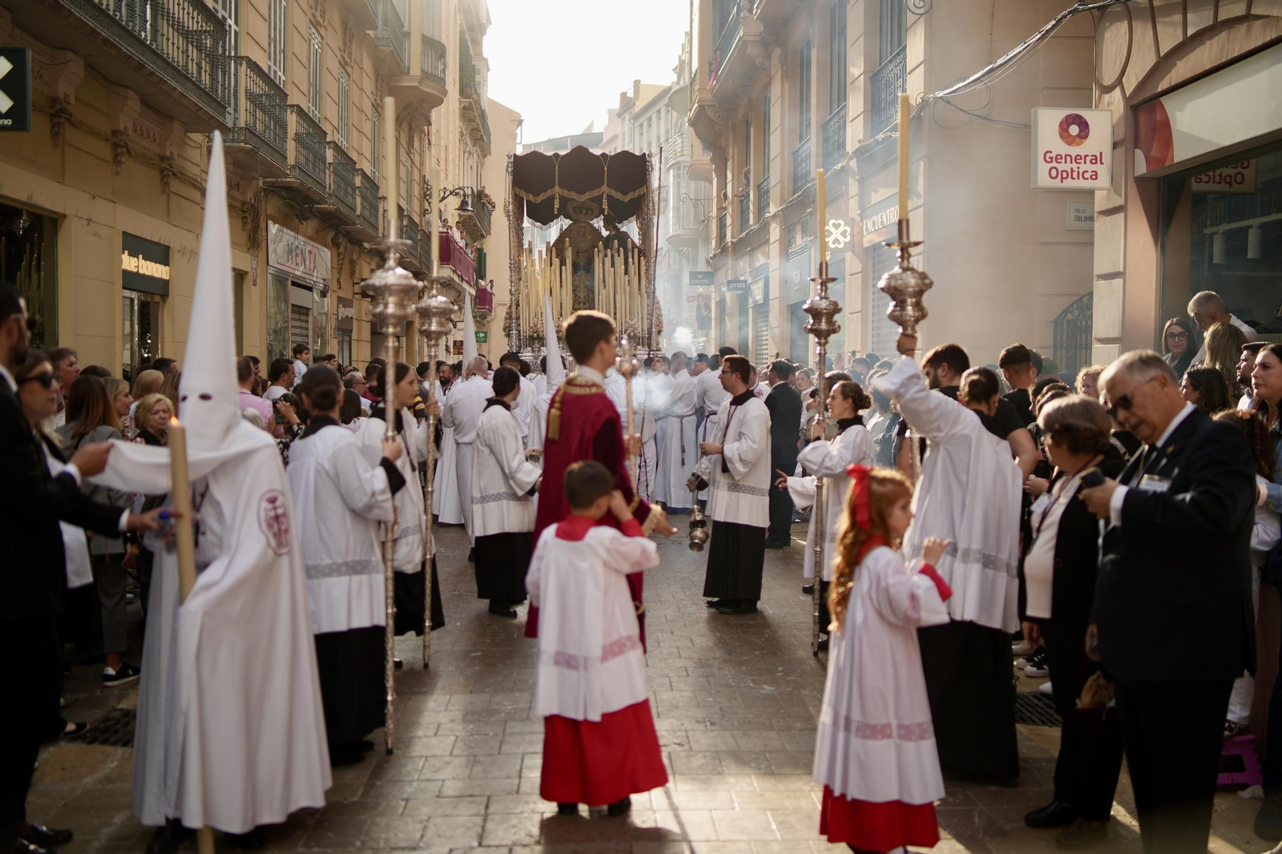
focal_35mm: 35
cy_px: 427
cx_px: 641
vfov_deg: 37.8
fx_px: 1246
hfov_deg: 54.4
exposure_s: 1/2500
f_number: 1.4
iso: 100
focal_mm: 35
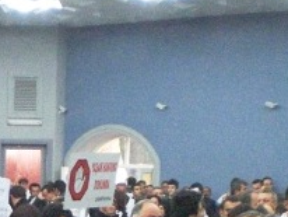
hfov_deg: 16.4
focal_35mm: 118
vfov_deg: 12.0
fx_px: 983
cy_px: 323
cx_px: 11
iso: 800
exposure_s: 1/40
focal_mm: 6.3
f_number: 3.1
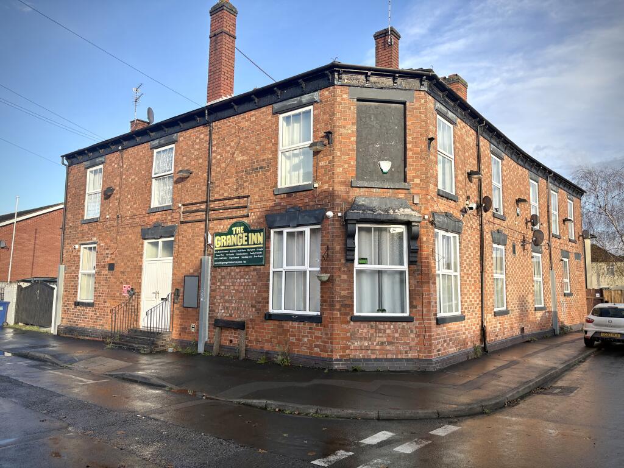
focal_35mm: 26
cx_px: 312
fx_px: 469
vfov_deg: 53.1
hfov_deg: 67.3
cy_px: 234
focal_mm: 5.96
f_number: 1.6
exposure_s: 1/884
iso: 50
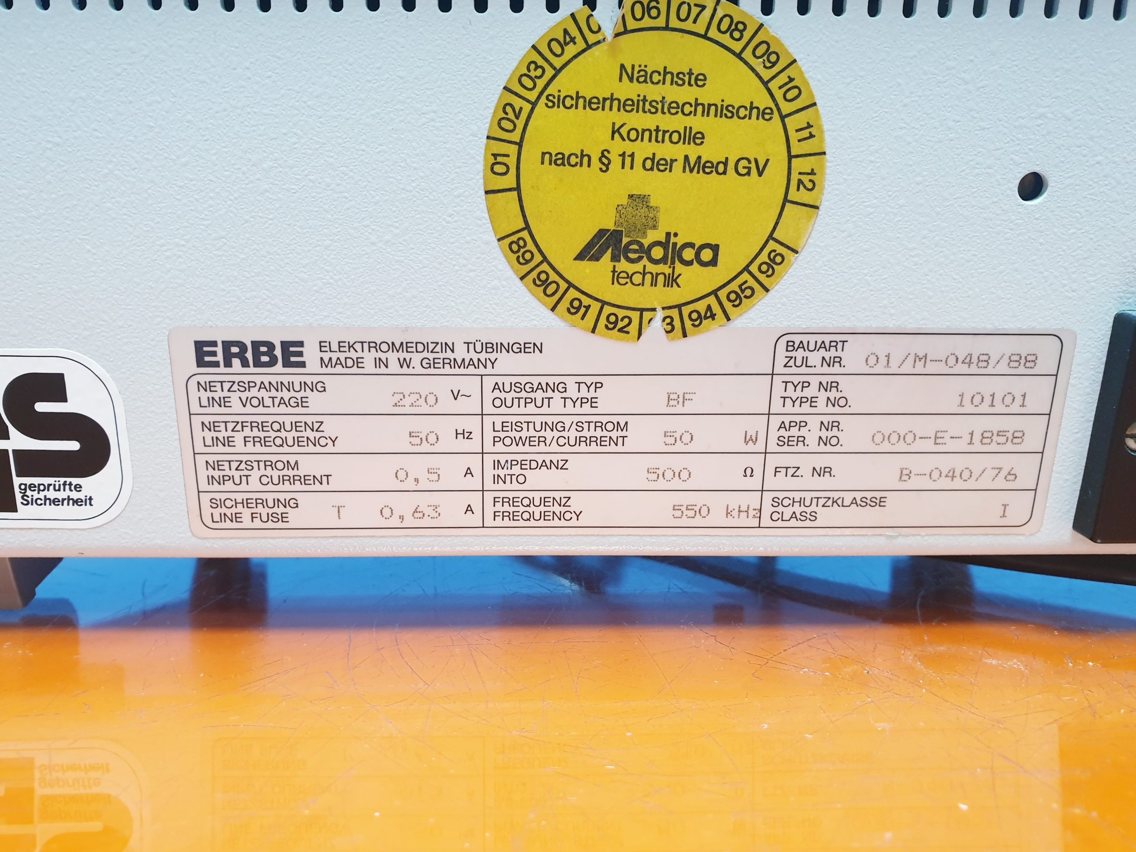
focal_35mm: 28
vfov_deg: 49.7
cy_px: 443
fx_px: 919
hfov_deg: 63.4
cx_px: 533
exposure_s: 1/50
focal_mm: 4.3
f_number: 2.4
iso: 250
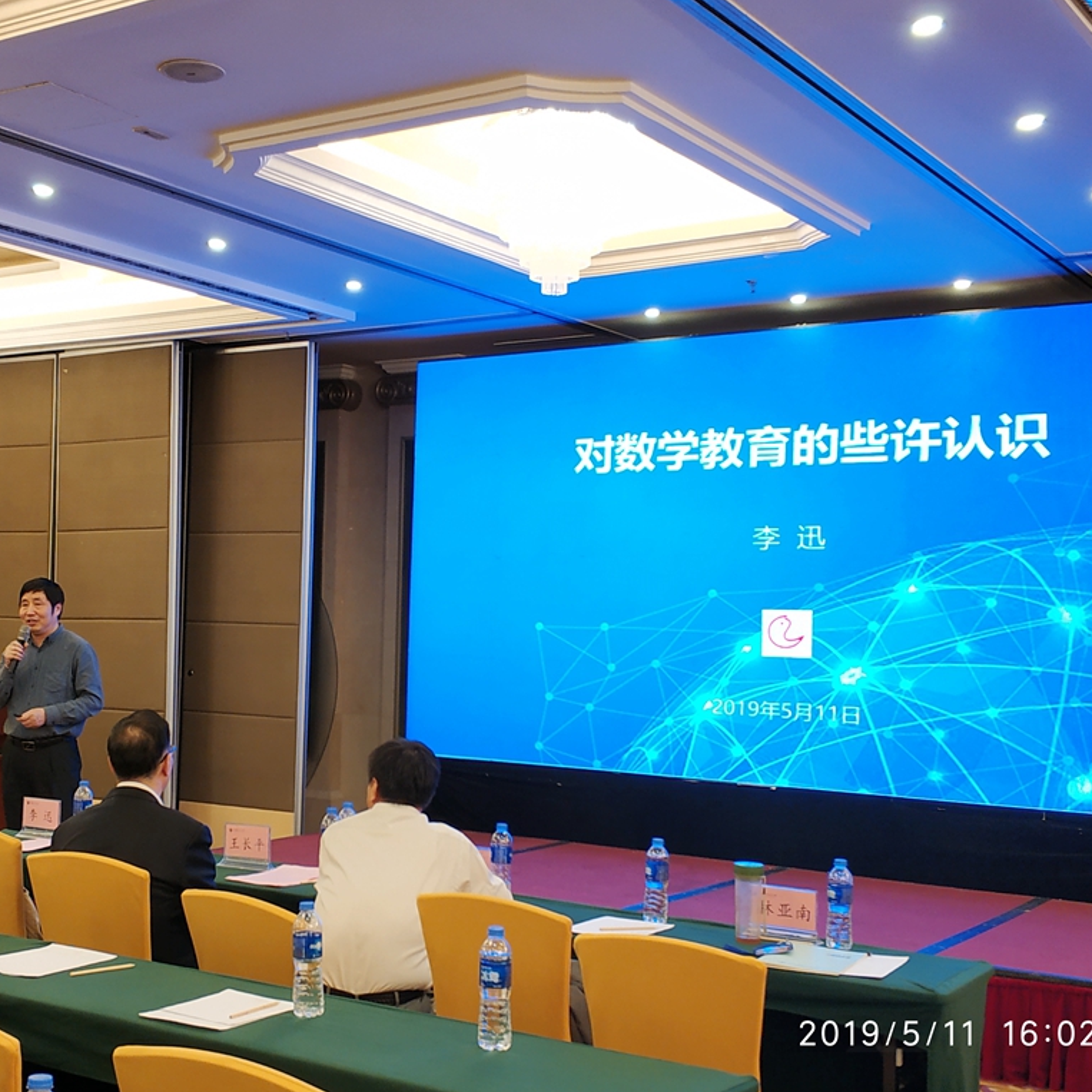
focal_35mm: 32
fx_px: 1142
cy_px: 545
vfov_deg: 51.1
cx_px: 411
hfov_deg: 50.6
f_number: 1.8
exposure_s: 1/25
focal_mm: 3.82
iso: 444
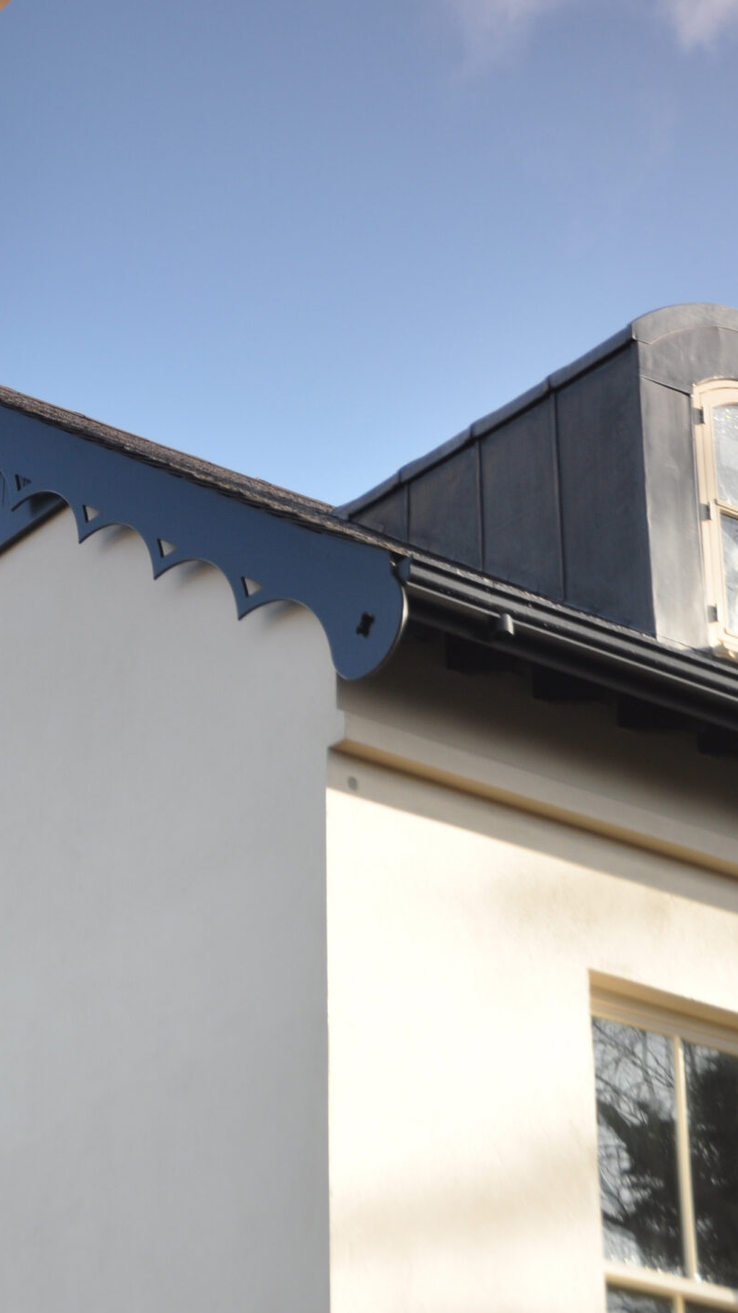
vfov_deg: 26.8
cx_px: -33
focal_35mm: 79
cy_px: 573
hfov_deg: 15.0
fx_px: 2748
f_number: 5.6
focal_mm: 28
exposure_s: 1/320
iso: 200
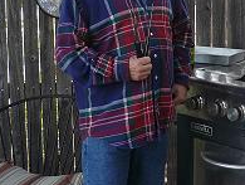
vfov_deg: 17.1
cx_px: 237
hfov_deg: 22.2
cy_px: 4
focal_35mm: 85
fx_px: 603
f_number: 2.8
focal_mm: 6
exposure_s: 1/80
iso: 100
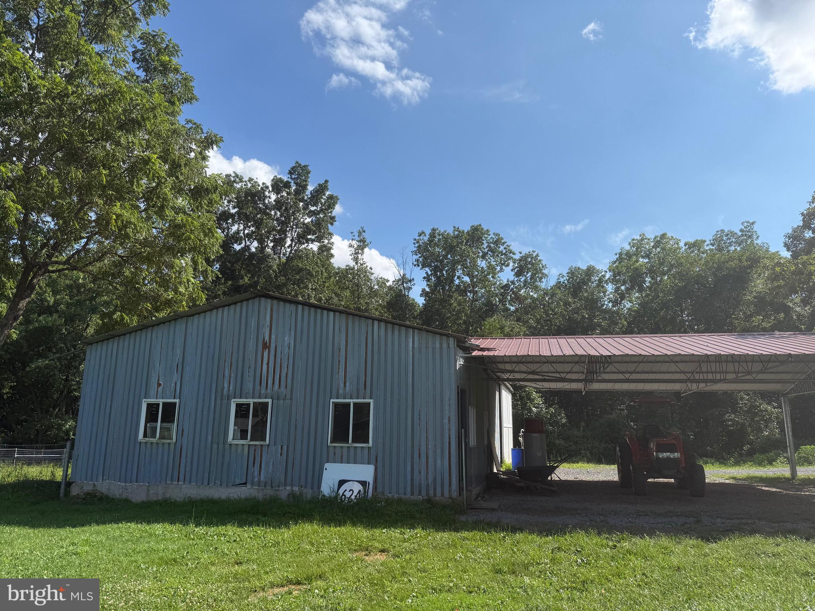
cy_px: 306
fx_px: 565
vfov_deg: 56.8
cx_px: 408
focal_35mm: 24
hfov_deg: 71.6
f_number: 1.78
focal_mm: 6.76
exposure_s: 1/5319
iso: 80
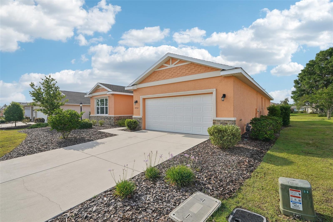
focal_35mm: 16
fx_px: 148
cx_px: 166
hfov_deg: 96.7
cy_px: 111
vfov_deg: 73.7
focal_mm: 16
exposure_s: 1/125
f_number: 8
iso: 50
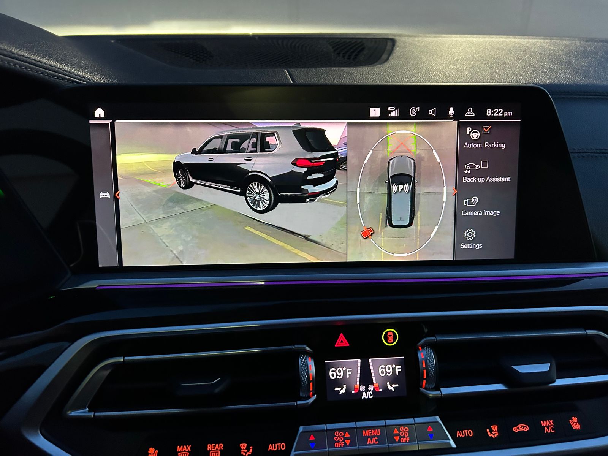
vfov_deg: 53.1
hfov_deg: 67.3
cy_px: 228
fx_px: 457
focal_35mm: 26
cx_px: 304
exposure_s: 1/42
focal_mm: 5.7
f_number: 1.5
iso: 500
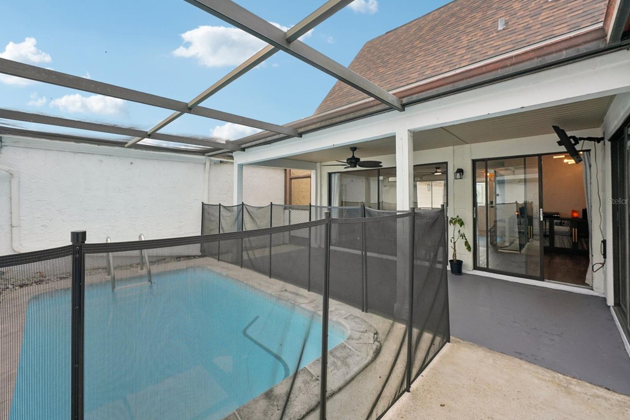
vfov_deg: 77.3
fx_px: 262
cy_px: 201
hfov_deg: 100.4
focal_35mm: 15
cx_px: 308
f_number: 8
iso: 640
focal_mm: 14
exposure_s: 1/320
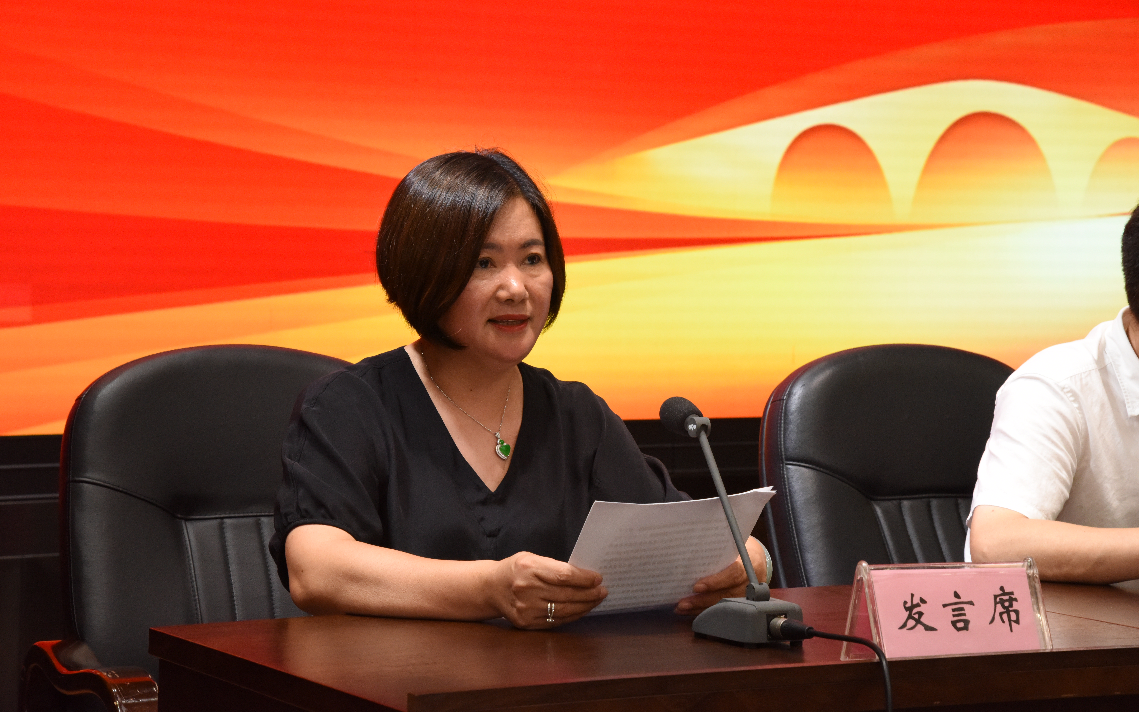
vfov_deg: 16.3
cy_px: 331
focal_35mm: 80
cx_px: 572
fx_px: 2483
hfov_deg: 25.8
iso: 4000
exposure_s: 1/125
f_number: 10
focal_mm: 78
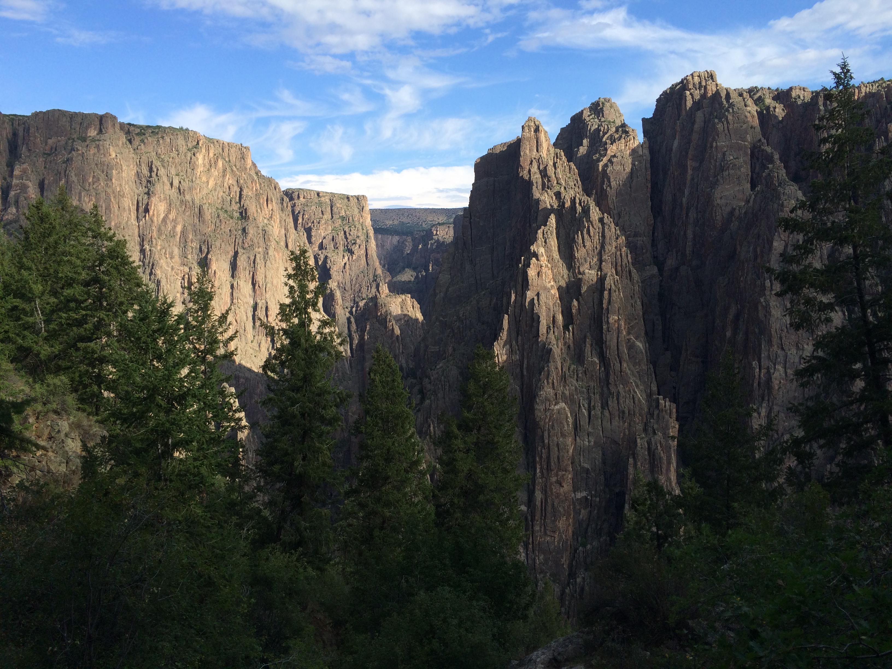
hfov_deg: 61.7
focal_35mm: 29
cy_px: 334
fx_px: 747
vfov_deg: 48.2
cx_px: 446
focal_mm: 4.15
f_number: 2.2
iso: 32
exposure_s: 1/1172
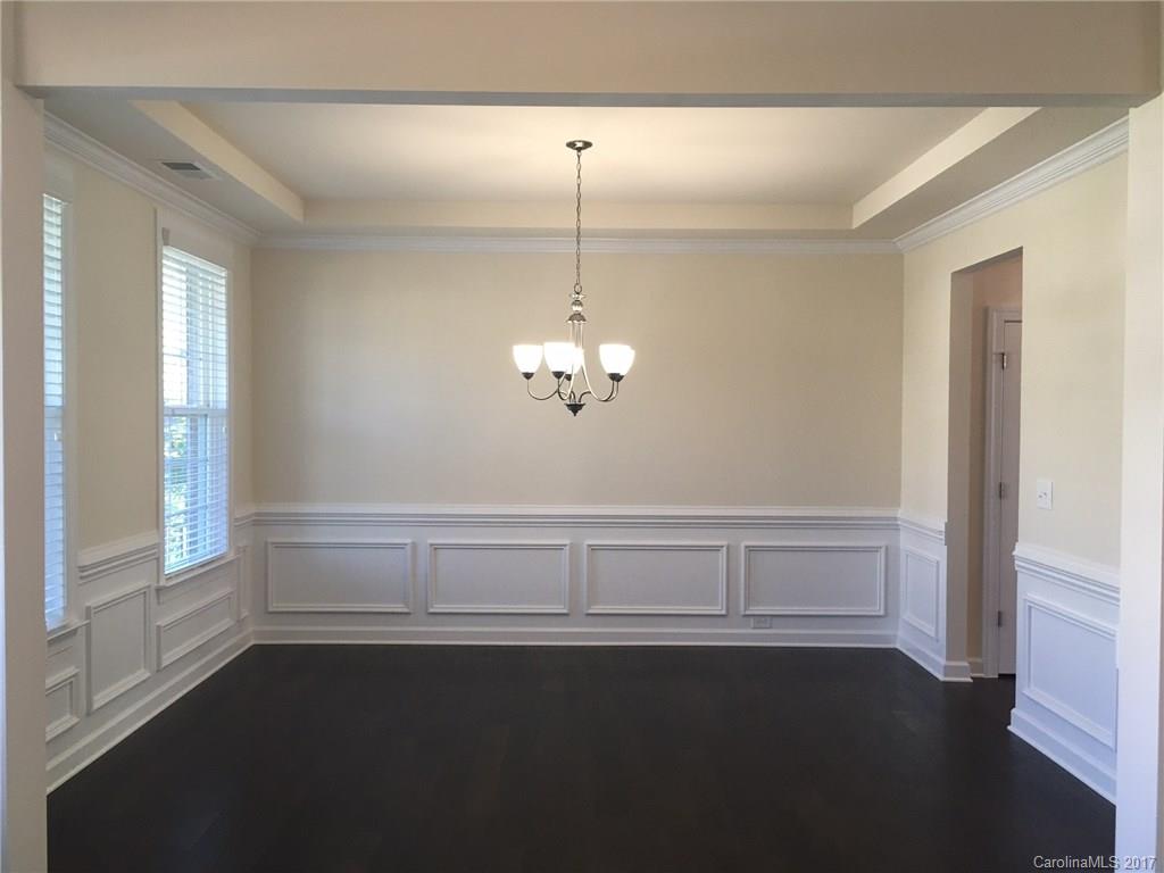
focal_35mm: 29
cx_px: 582
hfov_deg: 61.7
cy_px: 436
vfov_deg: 48.2
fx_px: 975
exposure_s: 1/30
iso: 40
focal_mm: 4.15
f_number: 2.2
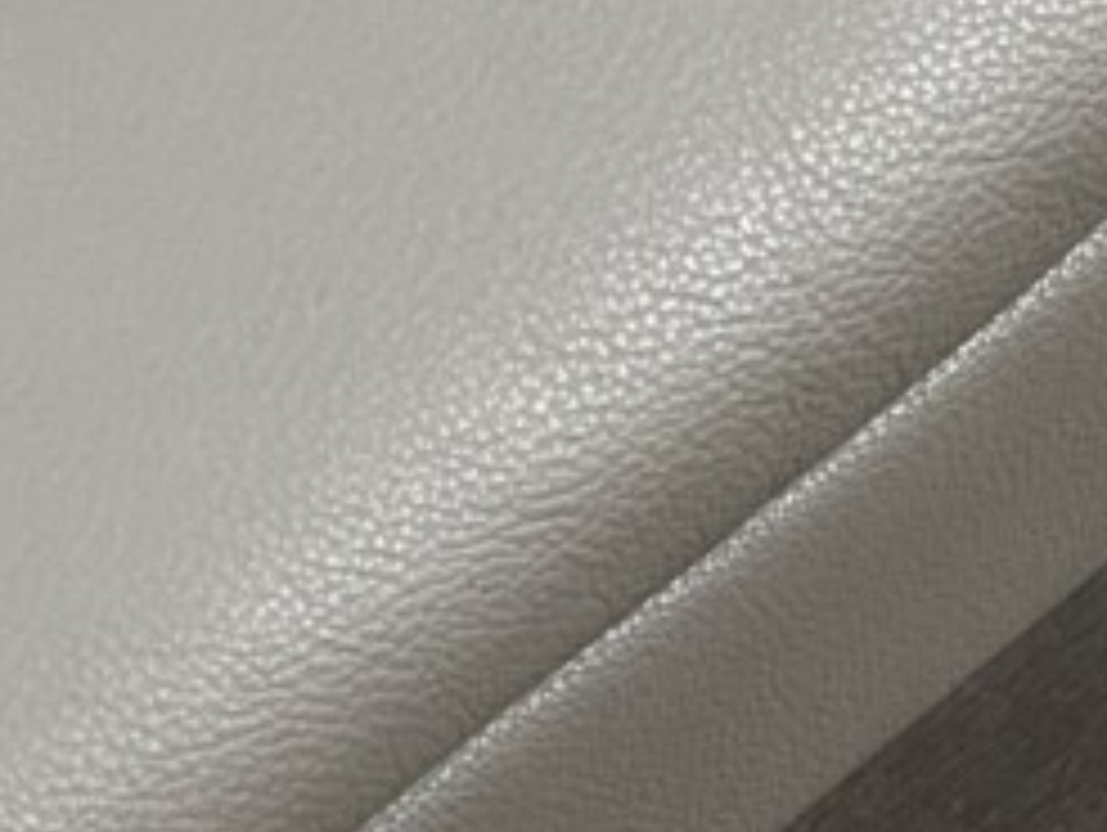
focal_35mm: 312
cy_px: 1543
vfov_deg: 4.7
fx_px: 9987
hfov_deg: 6.2
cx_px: -1058
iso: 160
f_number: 2.2
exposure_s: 1/50
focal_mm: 7.5
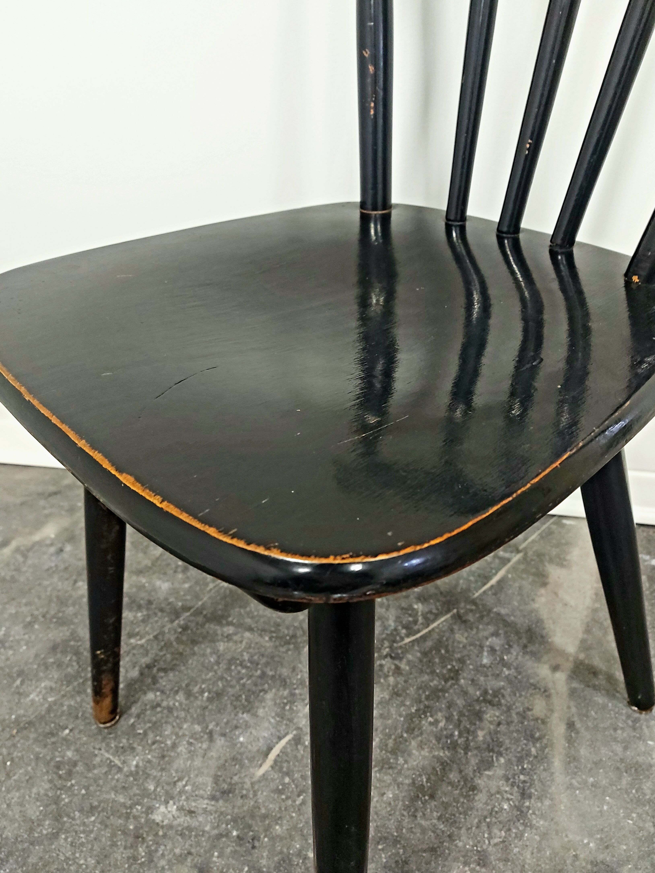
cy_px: 436
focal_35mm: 24
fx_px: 605
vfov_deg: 71.6
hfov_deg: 56.8
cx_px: 328
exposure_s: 1/25
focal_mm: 5.23
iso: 250
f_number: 1.8
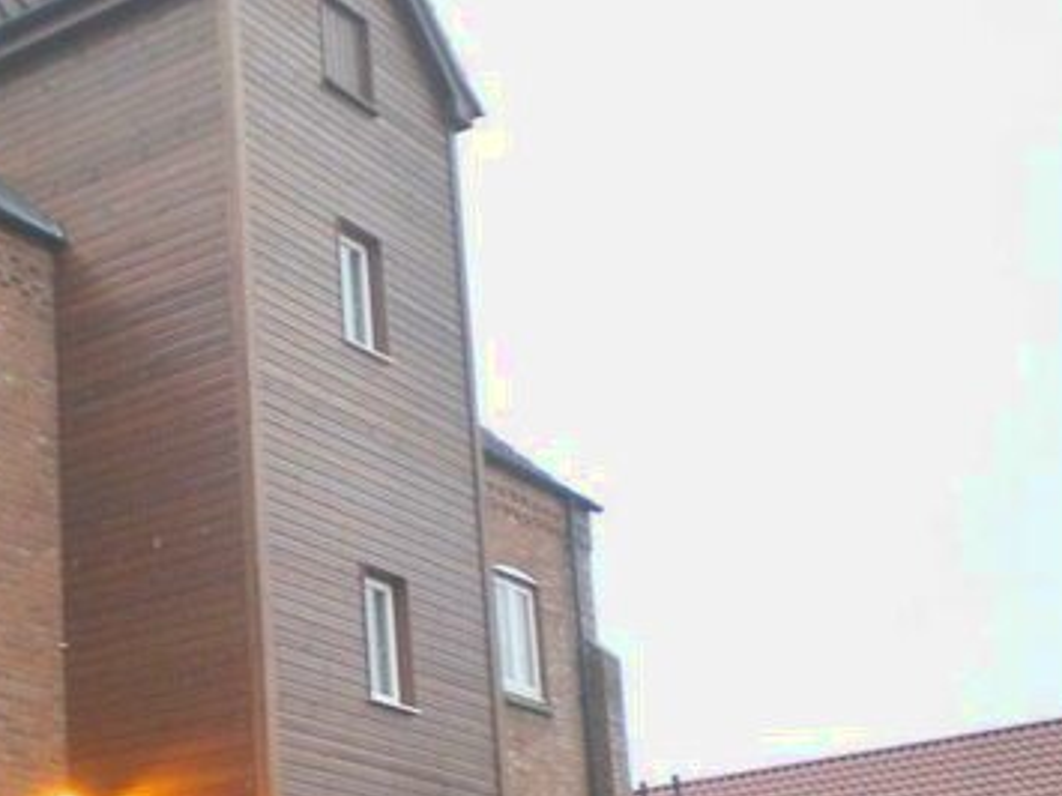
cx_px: 144
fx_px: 2178
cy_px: 639
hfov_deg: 26.6
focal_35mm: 71
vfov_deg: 20.5
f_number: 3.1
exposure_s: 1/50
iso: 100
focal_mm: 6.3
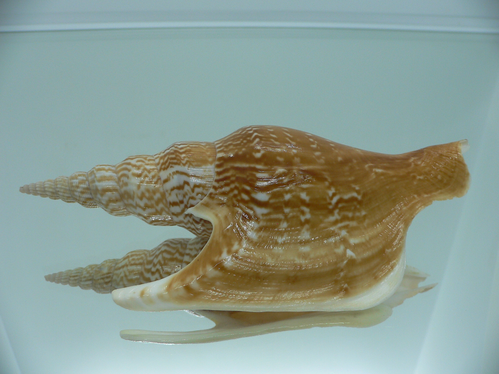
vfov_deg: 40.7
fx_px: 505
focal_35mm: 35
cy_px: 187
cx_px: 250
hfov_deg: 52.6
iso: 80
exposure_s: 1/60
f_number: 2.8
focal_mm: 4.6
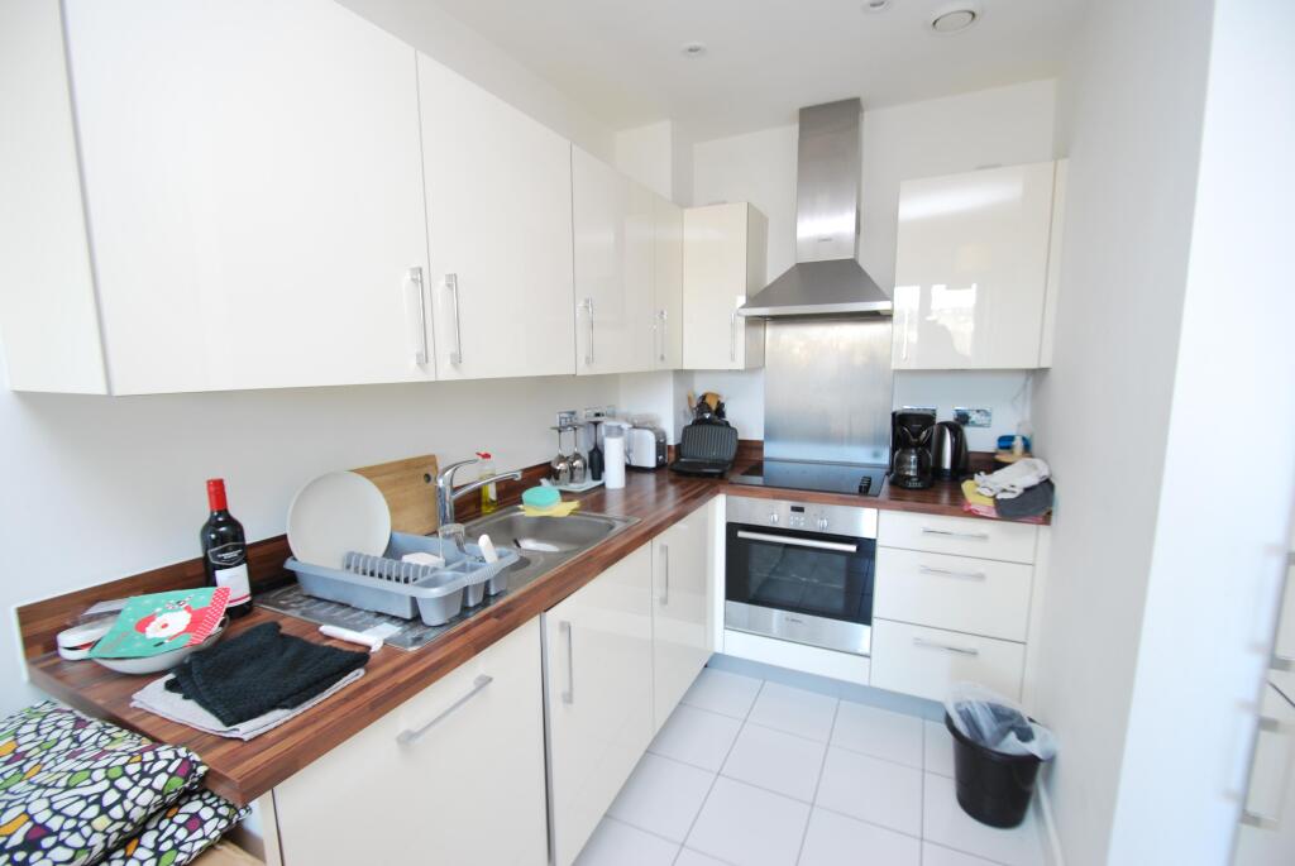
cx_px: 648
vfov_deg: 77.5
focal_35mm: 15
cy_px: 433
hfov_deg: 100.3
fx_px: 540
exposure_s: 1/20
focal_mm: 10
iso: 400
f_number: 3.5
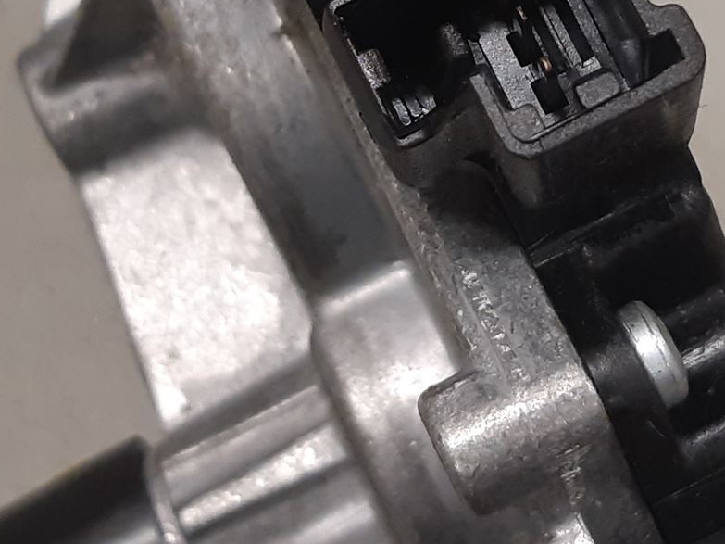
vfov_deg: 21.1
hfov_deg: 28.4
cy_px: 38
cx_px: 467
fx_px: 1424
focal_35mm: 68
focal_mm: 3.93
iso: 125
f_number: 1.7
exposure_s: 1/50
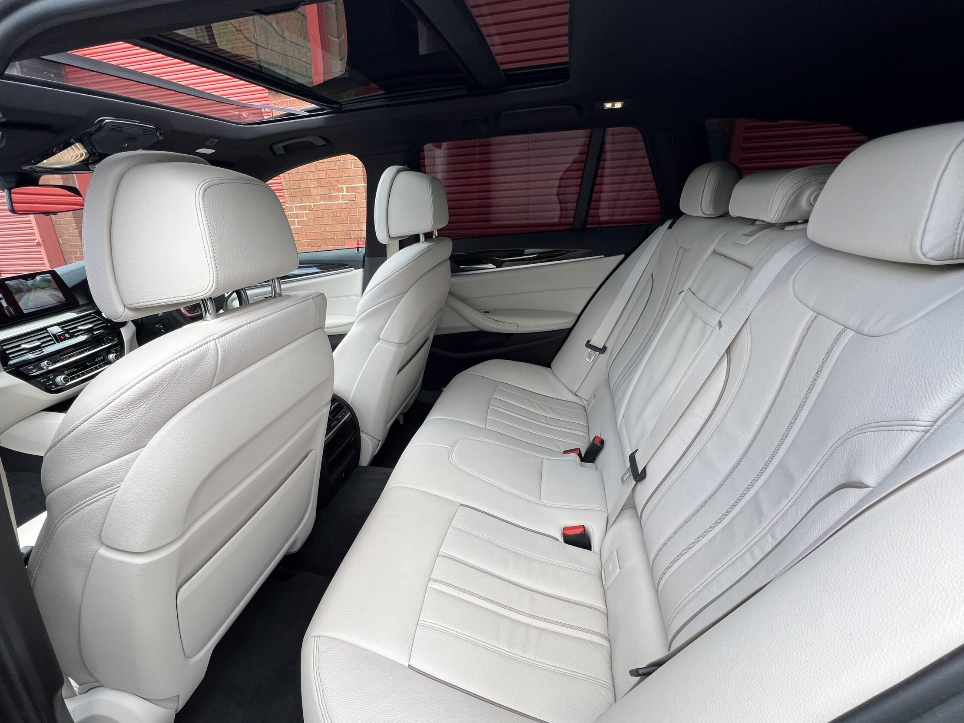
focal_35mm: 15
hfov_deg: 98.1
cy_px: 391
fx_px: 418
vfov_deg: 81.6
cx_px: 455
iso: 40
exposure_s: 1/101
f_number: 1.8
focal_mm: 1.57
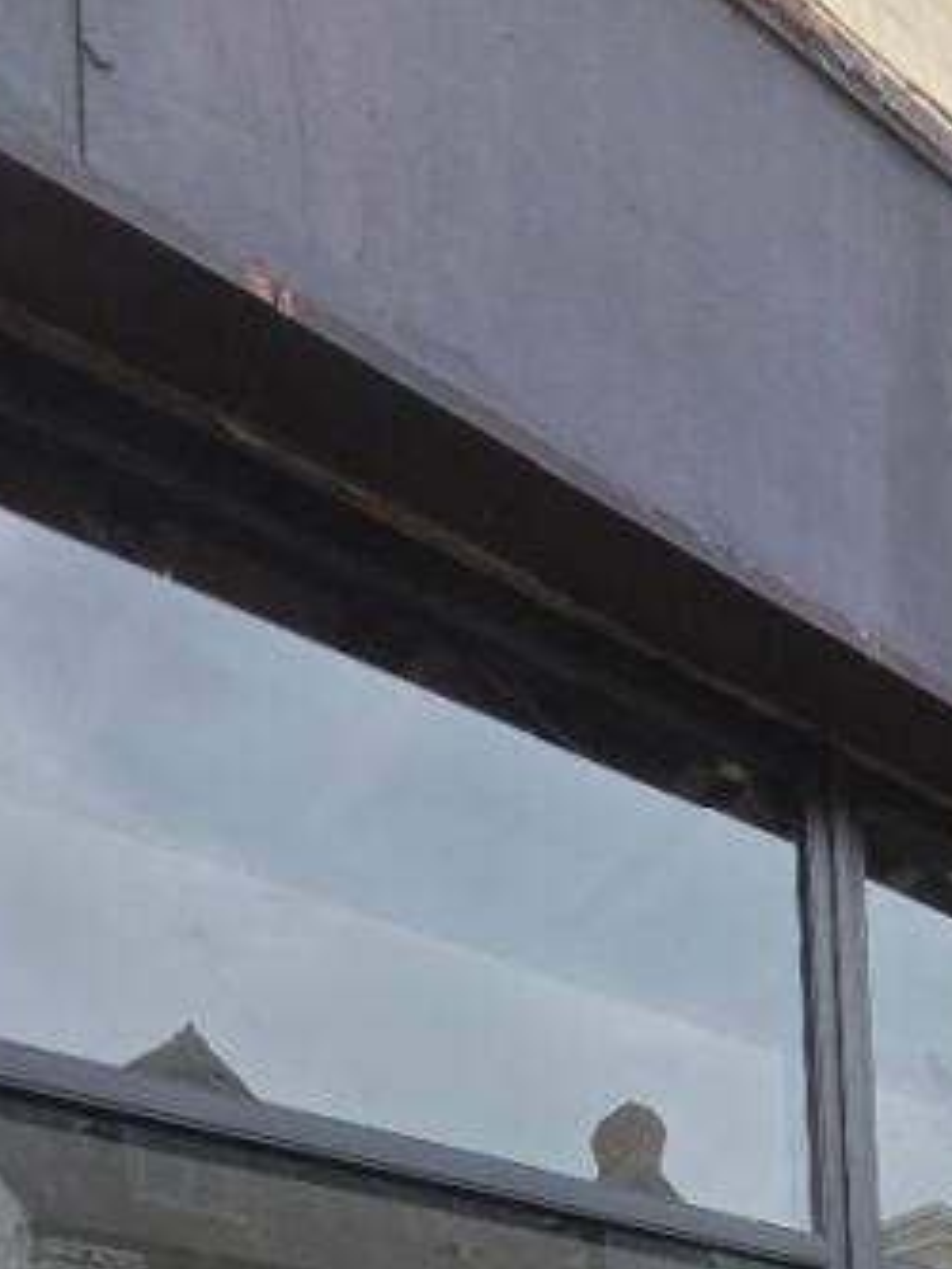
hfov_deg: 32.4
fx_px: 1466
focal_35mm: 40
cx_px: 1002
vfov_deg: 31.7
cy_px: 1761
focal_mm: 2.2
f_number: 1.9
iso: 40
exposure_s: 1/310
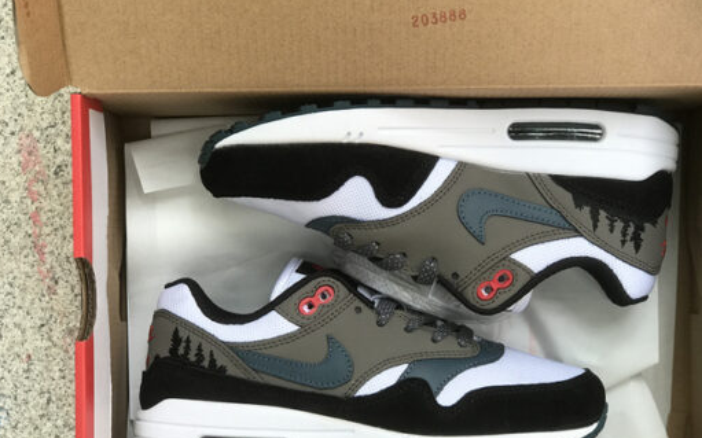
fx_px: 1358
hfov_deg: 28.9
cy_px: 272
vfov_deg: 18.3
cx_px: 405
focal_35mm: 71
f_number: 2.8
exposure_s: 1/100
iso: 25
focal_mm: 6.6
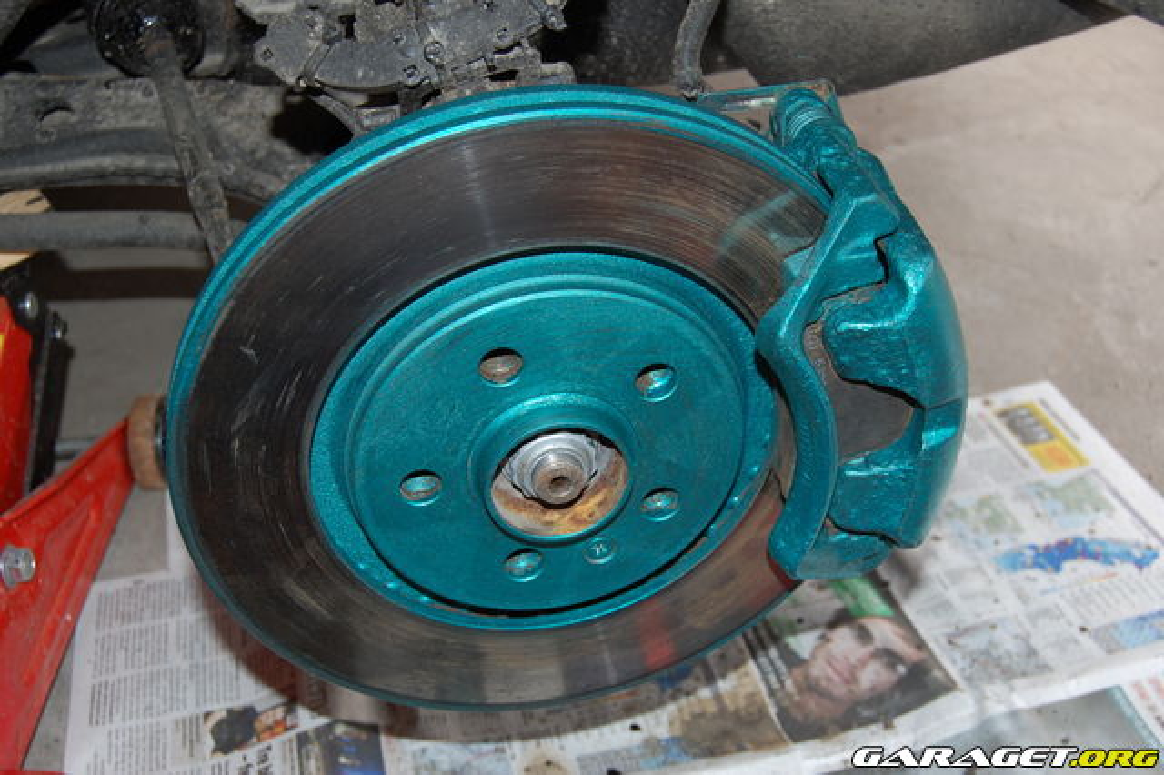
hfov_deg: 42.3
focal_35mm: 46
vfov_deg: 28.9
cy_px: 388
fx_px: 1503
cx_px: 582
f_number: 6.3
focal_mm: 31
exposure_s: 1/60
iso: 200
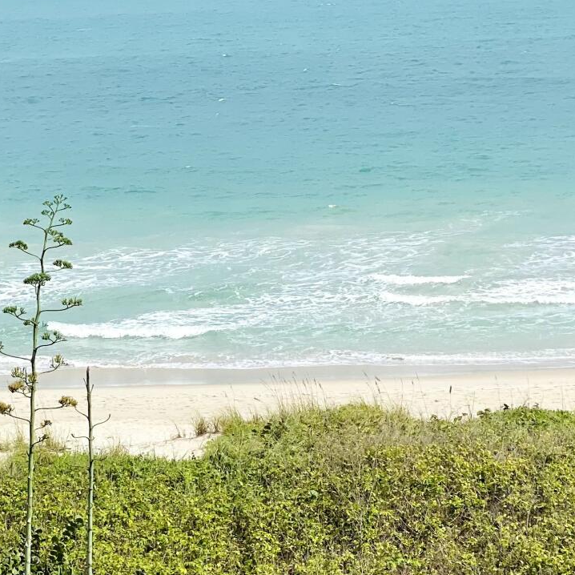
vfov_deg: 13.6
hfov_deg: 13.6
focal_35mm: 128
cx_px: 116
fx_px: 2406
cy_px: 288
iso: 20
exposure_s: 1/2083
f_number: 2
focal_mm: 6
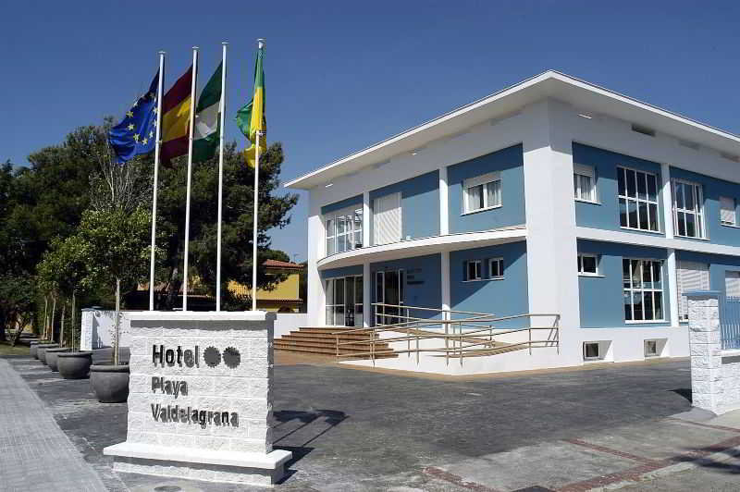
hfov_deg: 48.0
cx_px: 370
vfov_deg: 33.0
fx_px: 832
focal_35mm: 40
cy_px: 246
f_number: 11
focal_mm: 27
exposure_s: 1/500
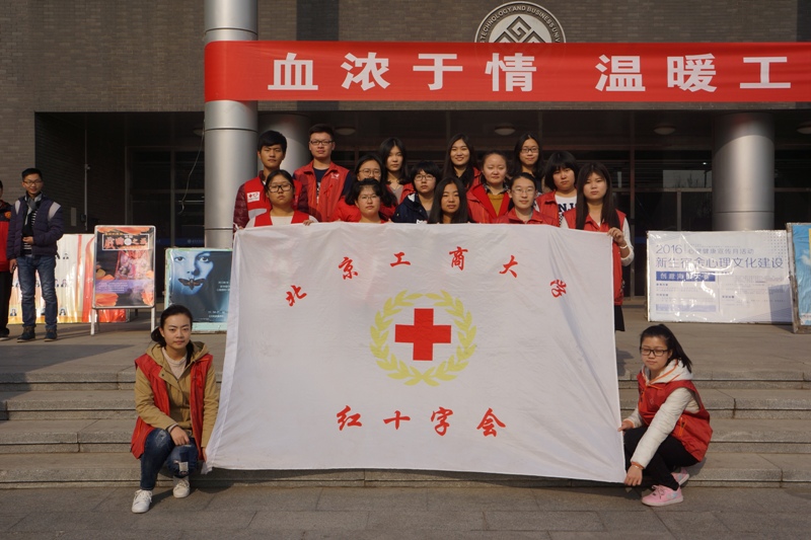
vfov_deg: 36.9
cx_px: 406
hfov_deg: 53.1
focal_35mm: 36
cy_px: 270
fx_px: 811
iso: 100
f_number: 8
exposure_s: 1/640
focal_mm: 24
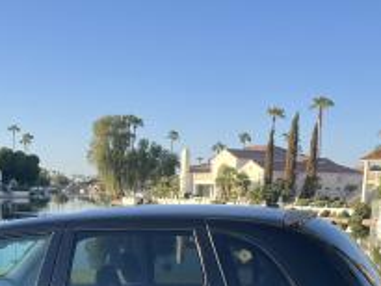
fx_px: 705
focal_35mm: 64
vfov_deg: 21.7
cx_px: 104
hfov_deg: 29.8
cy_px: 318
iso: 50
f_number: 1.6
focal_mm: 5.1
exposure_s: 1/1129
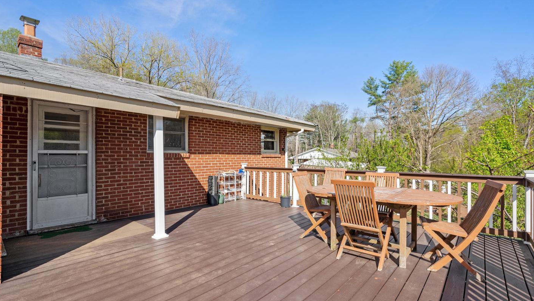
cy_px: 162
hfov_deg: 95.9
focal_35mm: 17
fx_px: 241
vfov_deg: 63.9
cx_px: 266
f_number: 11
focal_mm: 16
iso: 250
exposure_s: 1/400
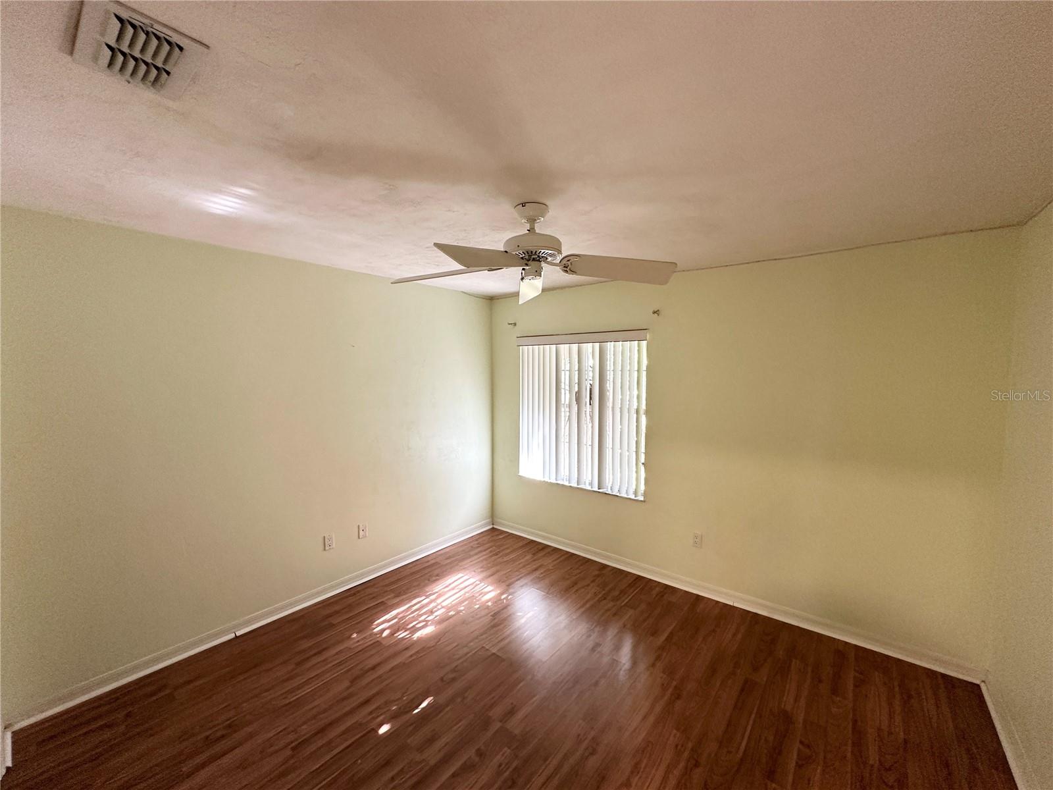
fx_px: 426
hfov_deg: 102.1
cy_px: 395
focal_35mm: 14
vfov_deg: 85.7
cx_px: 526
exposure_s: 1/60
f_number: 2.2
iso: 200
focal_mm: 2.22
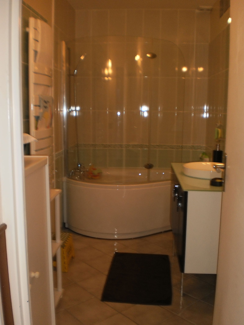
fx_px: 338
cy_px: 162
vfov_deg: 51.4
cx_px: 122
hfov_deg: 39.7
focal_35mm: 36
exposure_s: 1/30
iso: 125
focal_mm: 6.3
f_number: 3.1
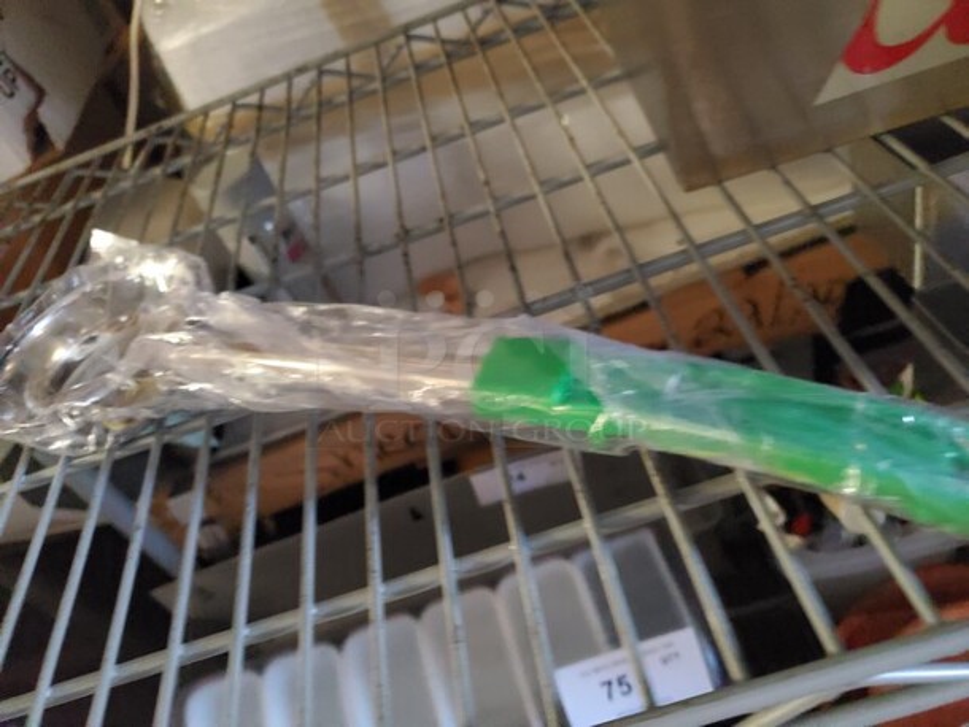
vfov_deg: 53.1
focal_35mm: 26
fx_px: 728
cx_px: 484
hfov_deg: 67.3
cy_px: 364
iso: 1250
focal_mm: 4.3
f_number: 1.5
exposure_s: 1/50
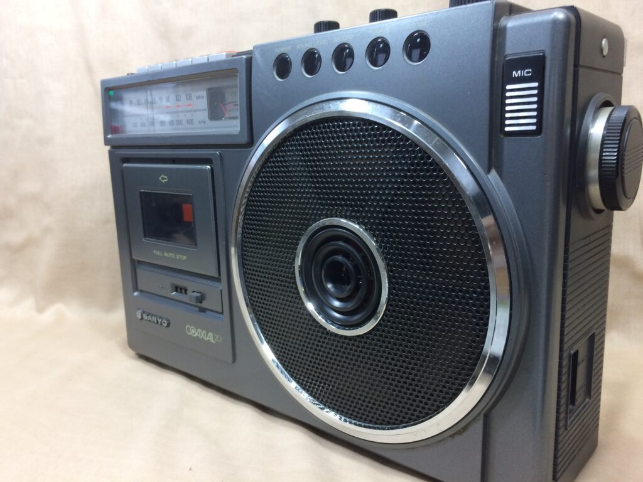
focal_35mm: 29
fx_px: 539
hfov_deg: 61.7
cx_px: 322
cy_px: 241
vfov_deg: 48.2
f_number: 2.2
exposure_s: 1/30
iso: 80
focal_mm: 4.15
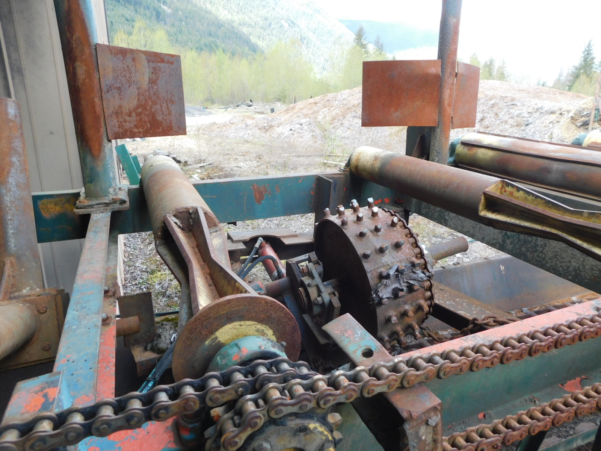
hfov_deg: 71.6
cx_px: 300
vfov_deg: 56.8
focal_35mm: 24
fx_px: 417
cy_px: 226
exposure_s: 1/100
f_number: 3
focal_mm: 4.1
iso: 125
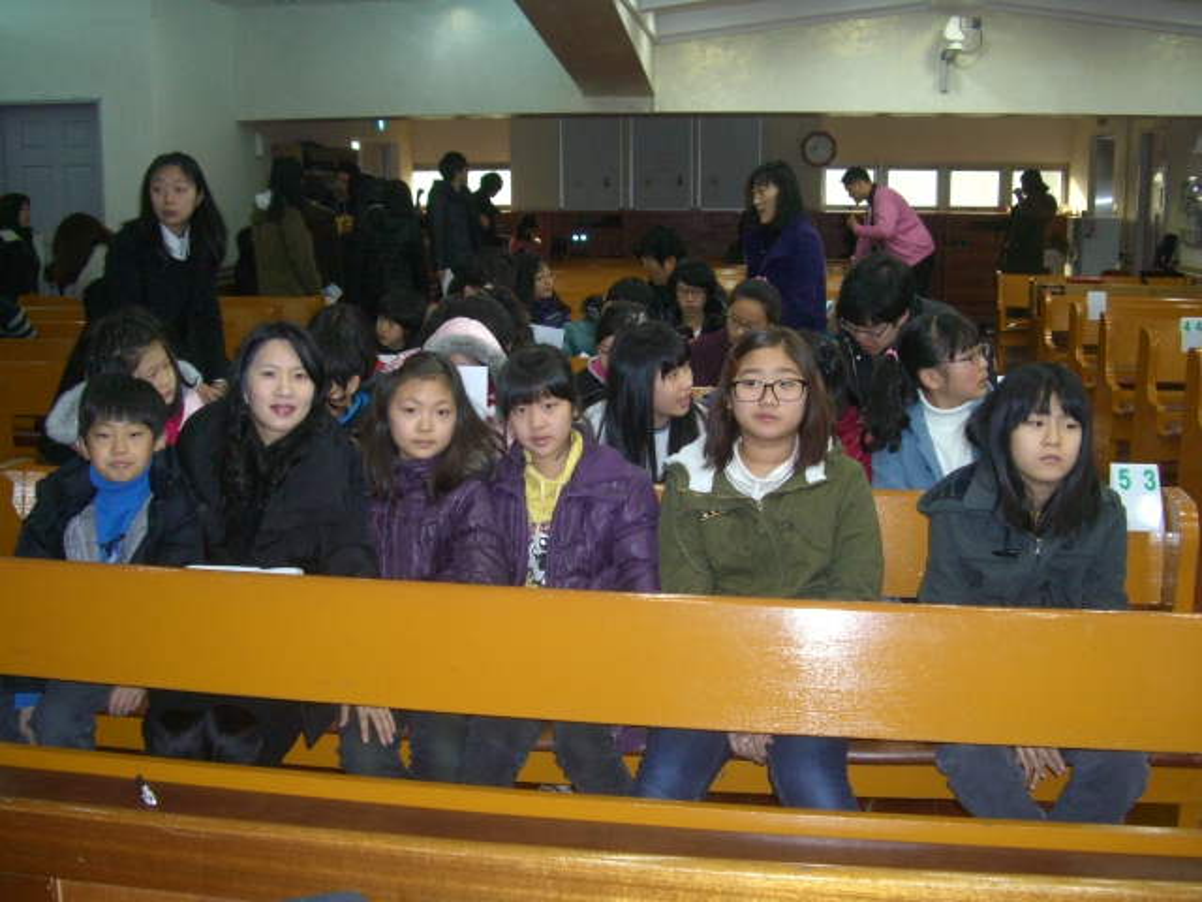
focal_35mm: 38
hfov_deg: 49.0
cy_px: 451
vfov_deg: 37.7
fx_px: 1320
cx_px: 601
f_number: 2.8
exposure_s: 1/60
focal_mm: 7.9
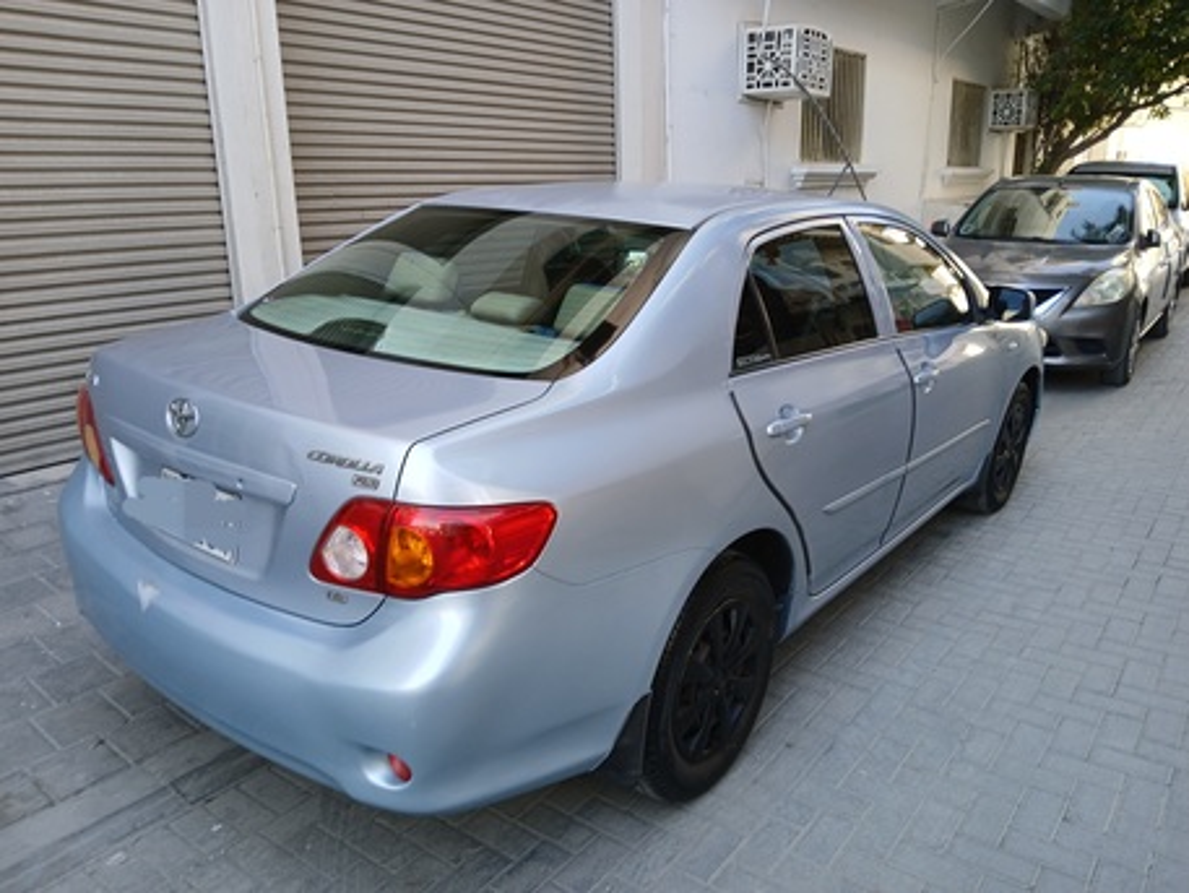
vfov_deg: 53.1
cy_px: 446
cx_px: 594
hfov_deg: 67.3
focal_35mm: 26
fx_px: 893
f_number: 1.8
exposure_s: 1/50.3
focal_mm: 3.98
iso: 25
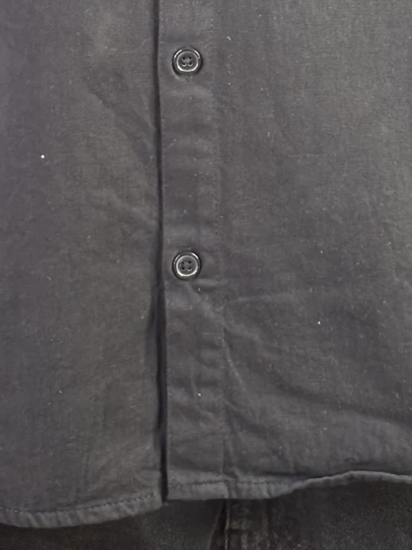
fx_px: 2397
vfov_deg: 12.8
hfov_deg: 9.8
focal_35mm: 151
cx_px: 178
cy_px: -65
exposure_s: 1/33
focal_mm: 5.96
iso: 250
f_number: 1.6
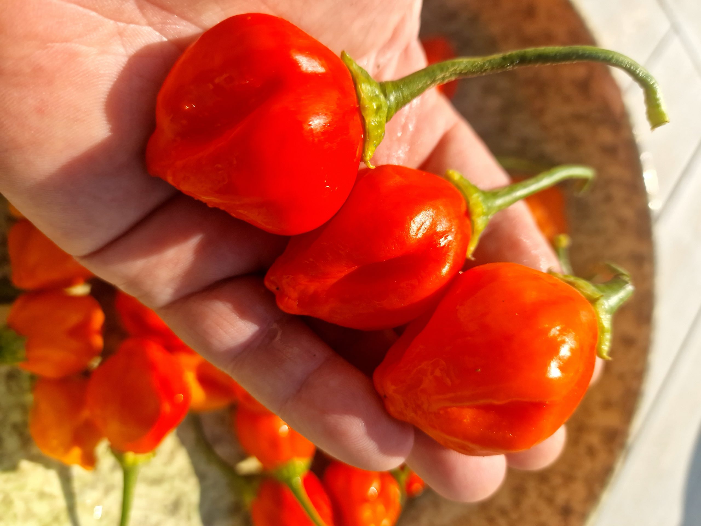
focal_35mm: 23
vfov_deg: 58.9
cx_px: 350
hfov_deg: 73.9
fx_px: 466
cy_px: 263
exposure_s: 1/997
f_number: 1.8
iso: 50
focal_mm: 6.4
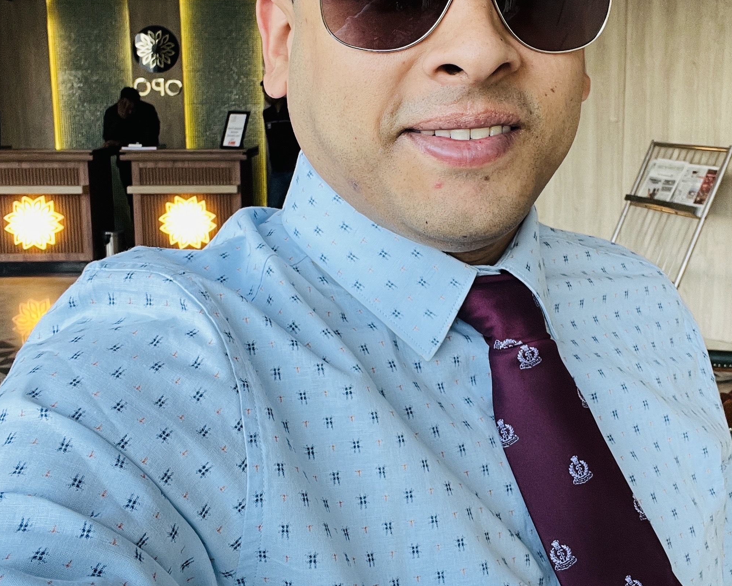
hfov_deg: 41.0
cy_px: 245
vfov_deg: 33.4
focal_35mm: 45
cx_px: 437
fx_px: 975
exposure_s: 1/73
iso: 100
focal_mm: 2.71
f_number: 2.2
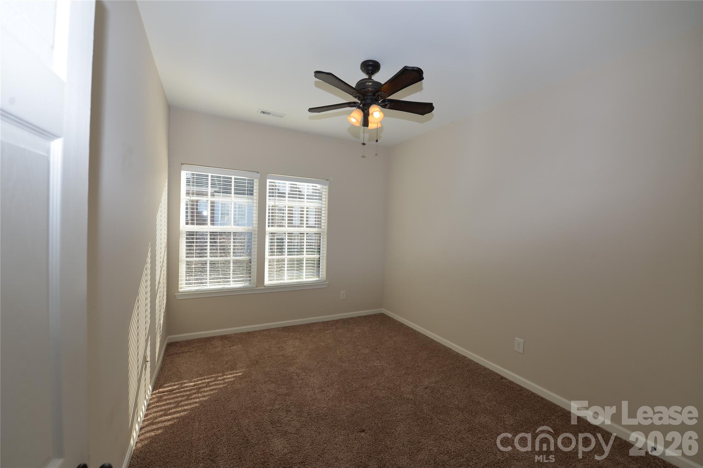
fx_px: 273
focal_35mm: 14
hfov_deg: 104.3
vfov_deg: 81.2
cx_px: 352
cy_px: 234
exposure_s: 1/125
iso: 125
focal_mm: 14
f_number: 5.6
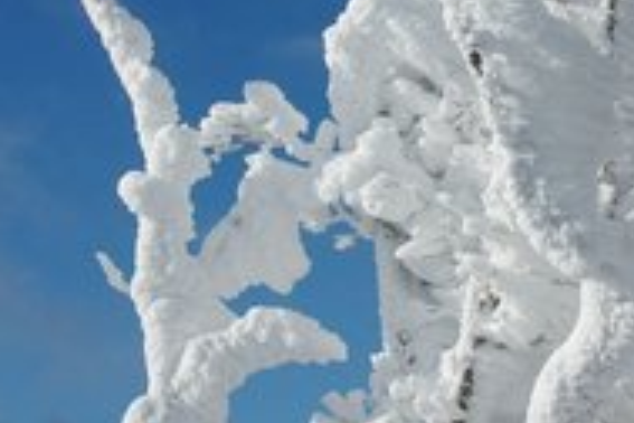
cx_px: 453
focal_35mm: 89
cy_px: 67
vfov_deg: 15.2
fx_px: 1567
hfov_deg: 22.7
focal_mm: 28
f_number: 8
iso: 200
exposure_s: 1/800
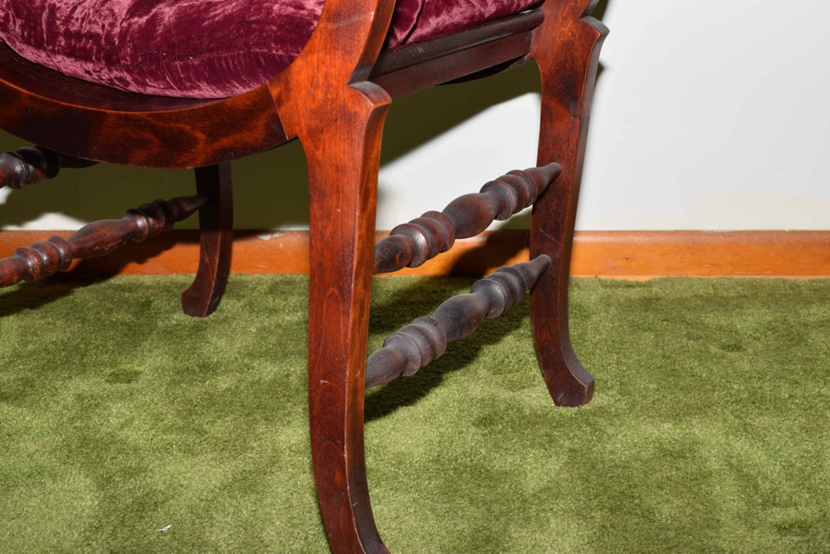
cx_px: 415
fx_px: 1314
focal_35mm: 57
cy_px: 277
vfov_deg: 23.8
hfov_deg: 35.0
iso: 100
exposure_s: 1/200
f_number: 8
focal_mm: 38
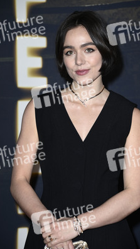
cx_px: 82
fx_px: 870
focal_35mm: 132
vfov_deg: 16.3
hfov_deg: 9.2
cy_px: 125
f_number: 5.6
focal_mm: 125
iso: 640
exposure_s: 1/200
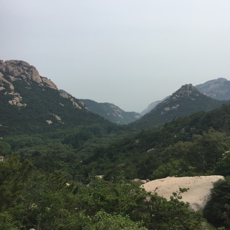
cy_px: 113
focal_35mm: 35
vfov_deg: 47.2
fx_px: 263
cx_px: 128
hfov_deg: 47.1
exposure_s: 1/2326
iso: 32
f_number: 2.2
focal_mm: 4.15
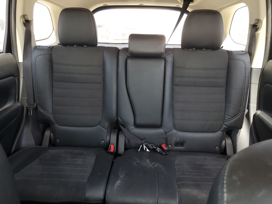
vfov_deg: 53.1
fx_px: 204
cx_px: 136
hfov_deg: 67.3
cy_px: 102
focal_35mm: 26
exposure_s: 1/60.2
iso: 55
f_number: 1.5
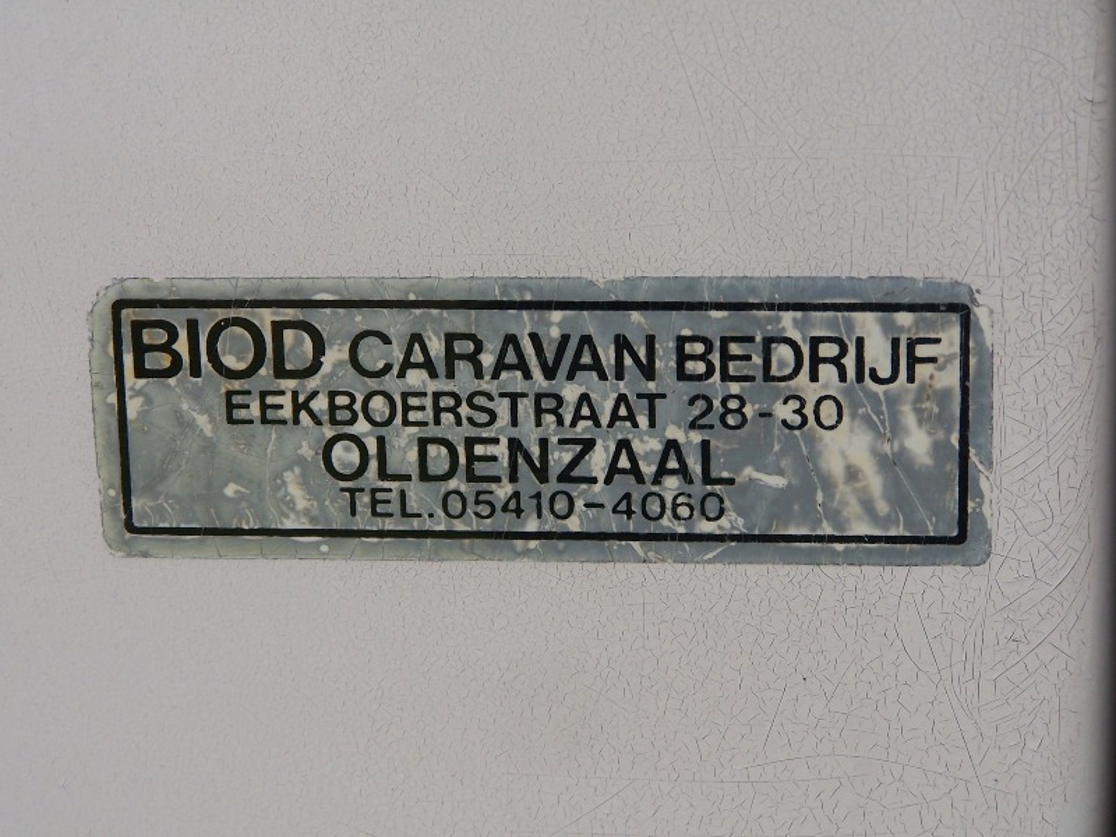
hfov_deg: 14.2
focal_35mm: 139
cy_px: 418
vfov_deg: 10.7
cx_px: 558
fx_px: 4481
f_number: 3.2
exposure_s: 1/500
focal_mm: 23.1
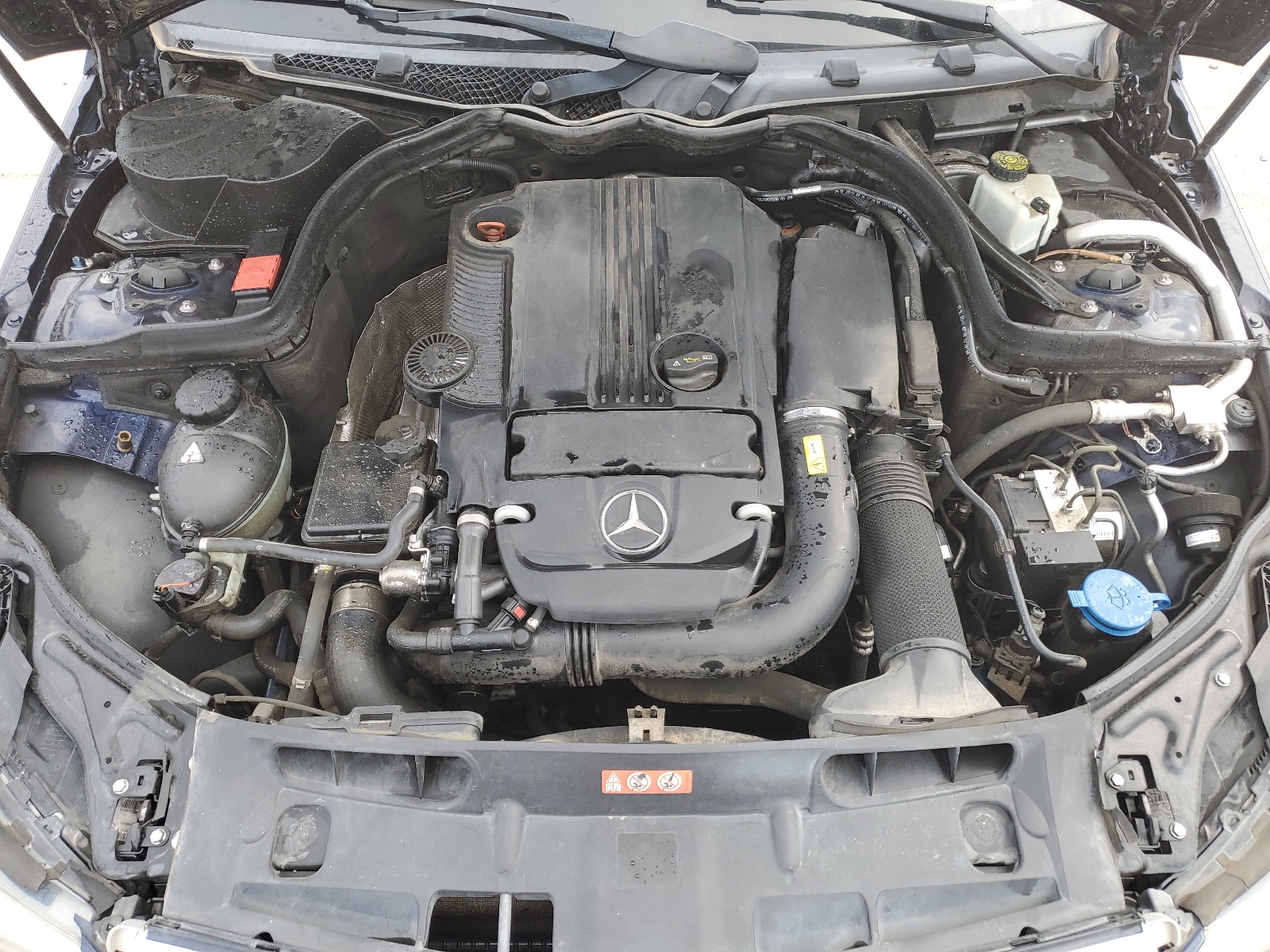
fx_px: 954
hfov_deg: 67.3
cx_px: 635
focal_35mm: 26
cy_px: 476
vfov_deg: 53.1
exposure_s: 1/182
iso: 50
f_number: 1.5
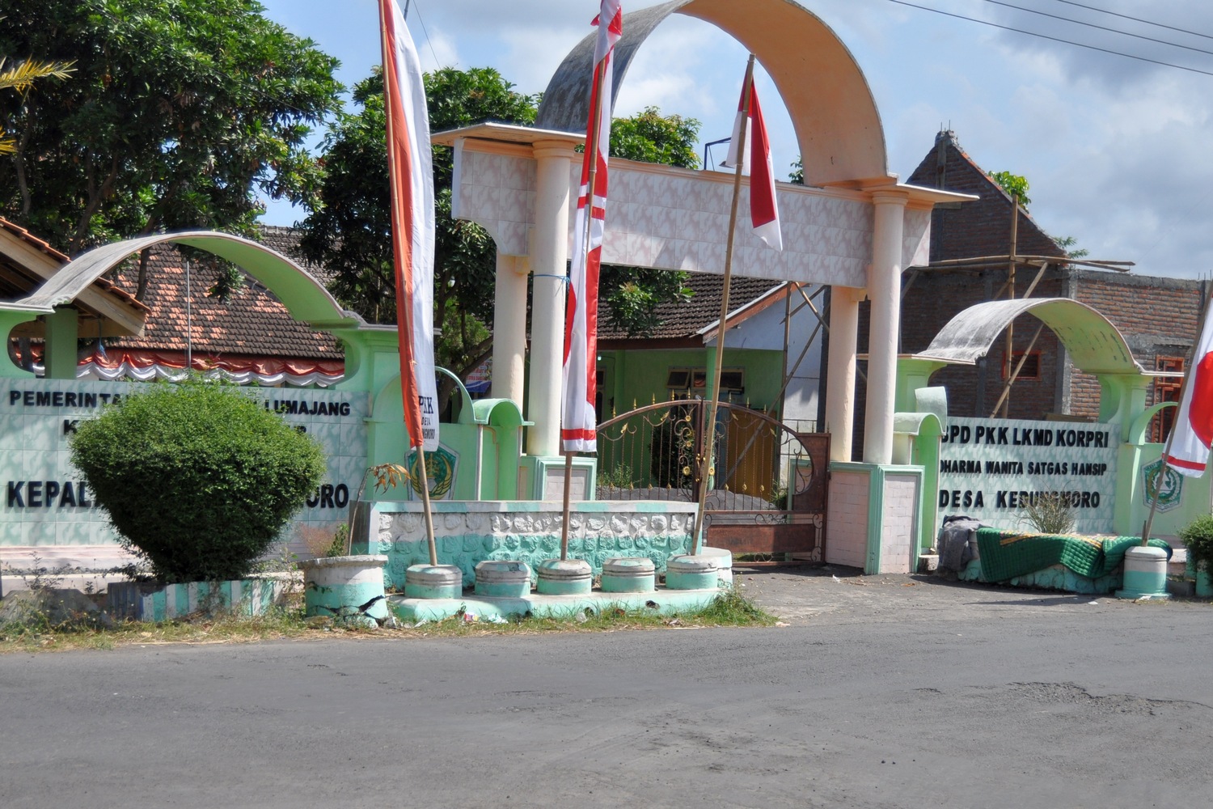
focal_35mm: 45
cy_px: 404
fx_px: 1516
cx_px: 606
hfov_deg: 43.6
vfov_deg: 29.9
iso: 320
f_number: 4.2
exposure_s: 1/2500
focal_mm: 30
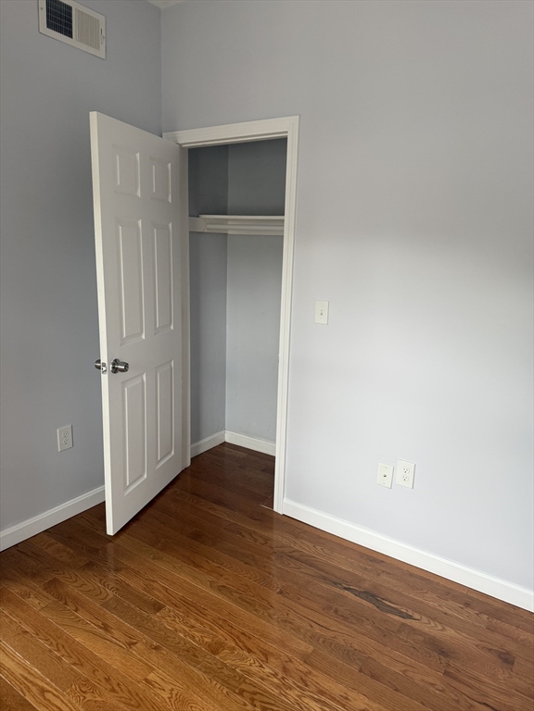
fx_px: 494
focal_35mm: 24
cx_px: 267
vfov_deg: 71.6
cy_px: 356
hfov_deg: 56.8
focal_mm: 6.76
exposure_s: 1/121
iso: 160
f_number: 1.78
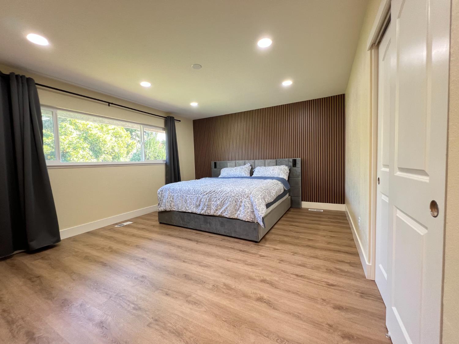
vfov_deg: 89.9
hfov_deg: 106.2
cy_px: 172
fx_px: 172
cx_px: 230
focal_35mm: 13
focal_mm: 1.57
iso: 200
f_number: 1.8
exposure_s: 1/60
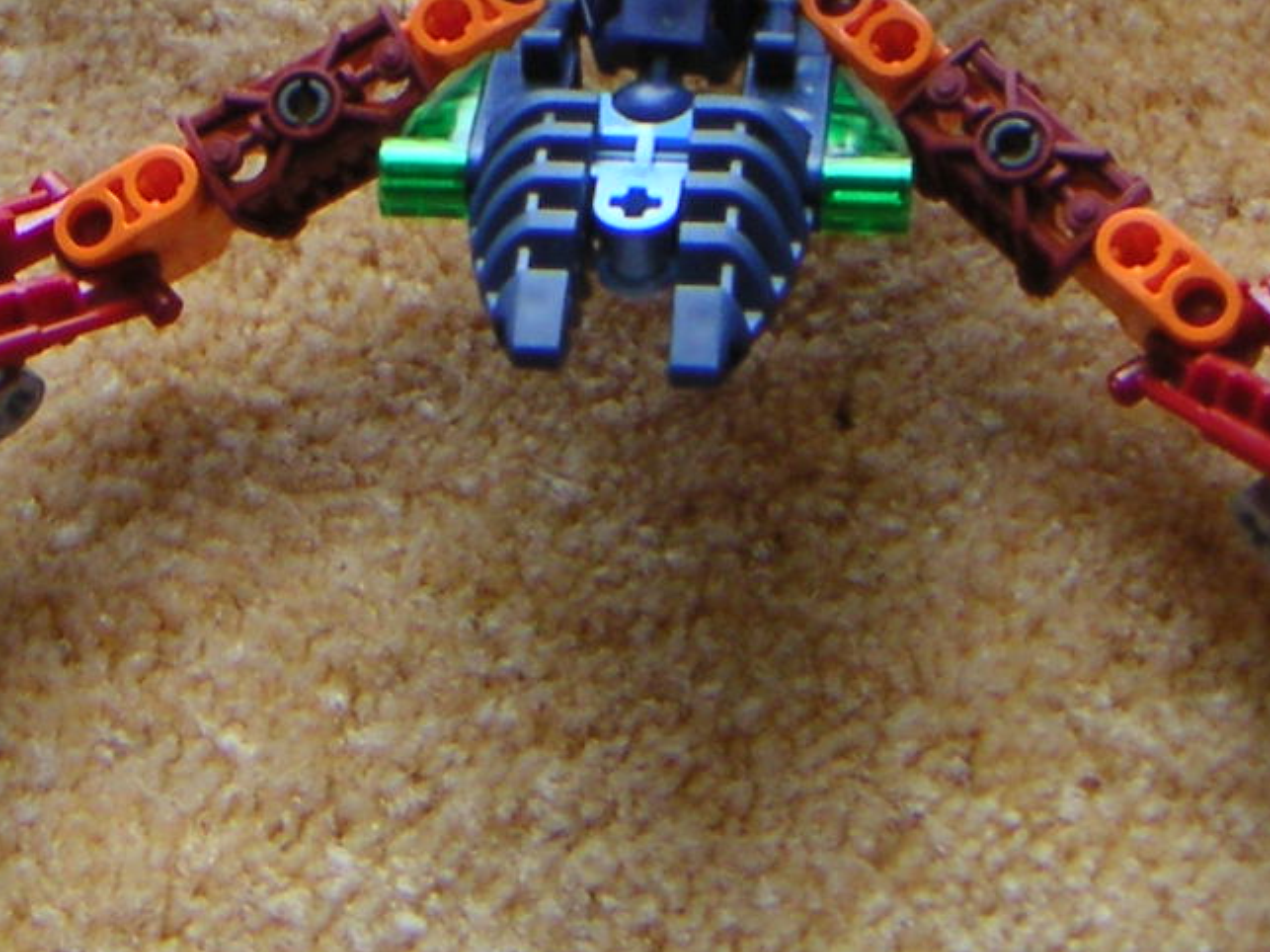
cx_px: 490
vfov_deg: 15.0
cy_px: -18
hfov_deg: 20.2
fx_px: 3558
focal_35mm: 97
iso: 100
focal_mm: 5.1
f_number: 2.9
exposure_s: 1/45
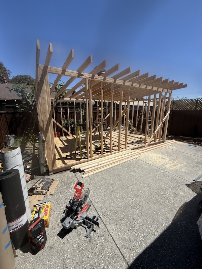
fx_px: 109
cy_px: 134
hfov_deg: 85.7
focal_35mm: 14
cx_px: 101
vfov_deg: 102.1
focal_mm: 2.22
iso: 50
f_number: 2.2
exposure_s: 1/3125
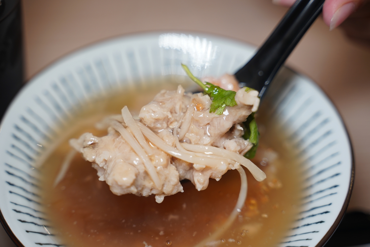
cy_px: 124
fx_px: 771
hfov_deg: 27.0
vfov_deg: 18.2
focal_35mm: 75
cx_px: 185
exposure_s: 1/80
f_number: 4
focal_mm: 75
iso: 200
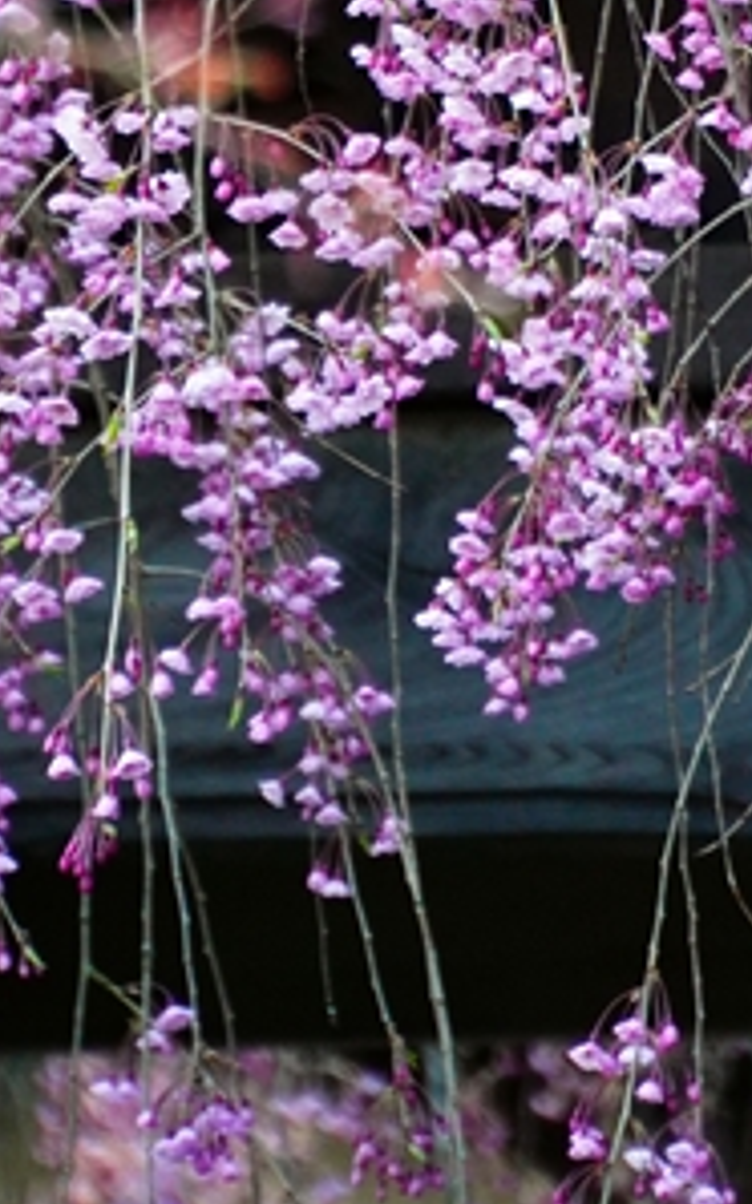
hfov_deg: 2.1
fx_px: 20984
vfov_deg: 3.3
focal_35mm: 639
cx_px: 1017
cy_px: -343
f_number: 6.3
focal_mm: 155.9
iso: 1600
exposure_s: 1/250
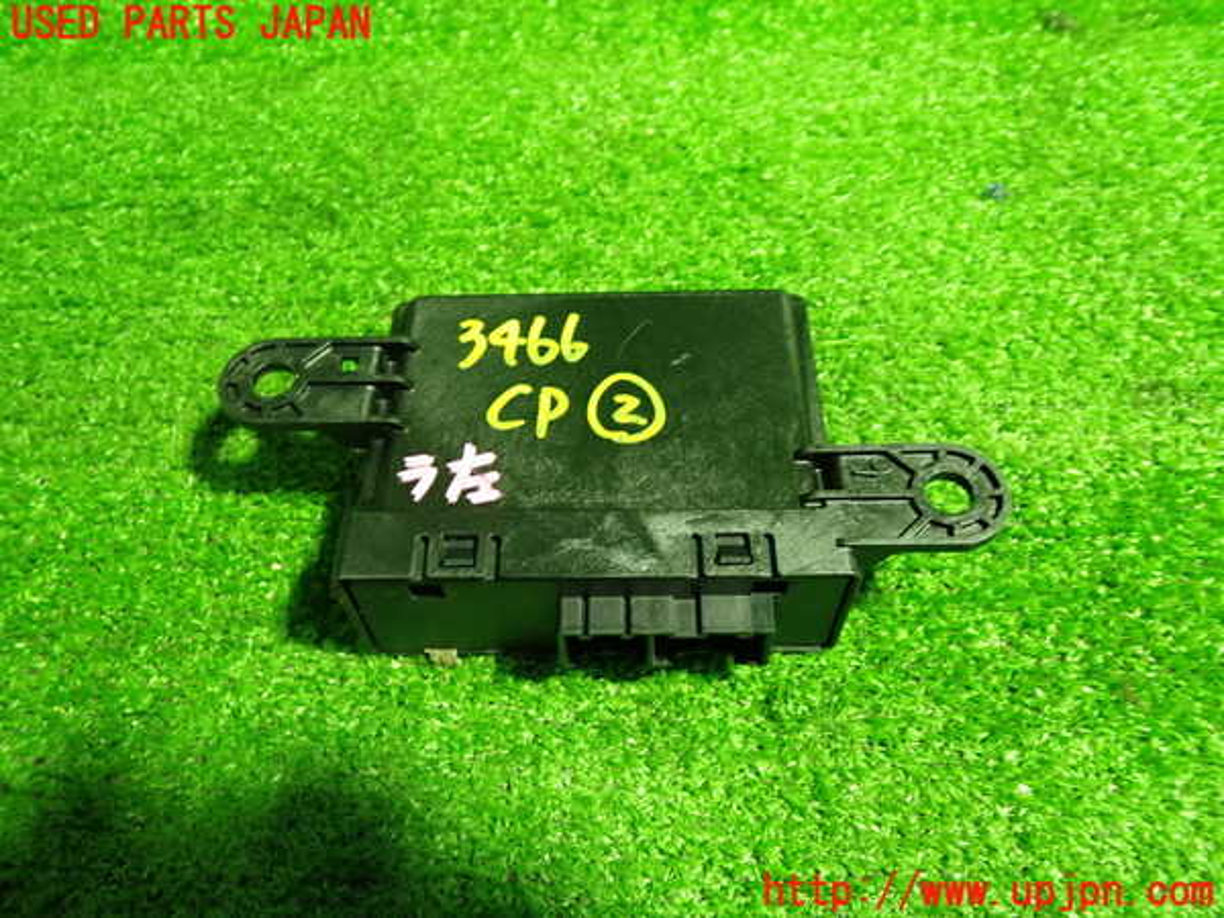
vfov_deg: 46.8
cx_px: 612
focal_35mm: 30
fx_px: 1061
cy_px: 459
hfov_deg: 60.0
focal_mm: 5.4
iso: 640
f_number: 2.3
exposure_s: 1/30
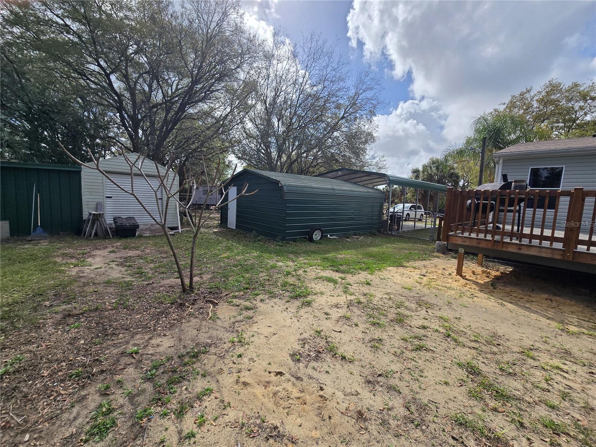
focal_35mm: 13
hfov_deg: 106.2
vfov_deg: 89.9
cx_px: 298
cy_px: 224
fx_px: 224
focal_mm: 2.2
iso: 50
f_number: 2.2
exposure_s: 1/3026
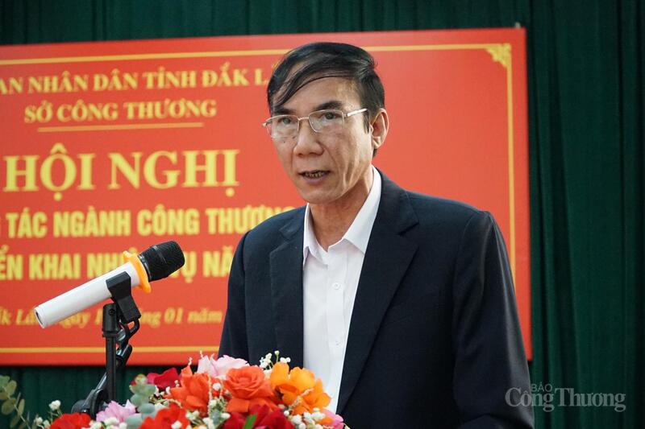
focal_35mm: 105
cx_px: 322
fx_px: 1881
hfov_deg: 19.5
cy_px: 214
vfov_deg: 13.0
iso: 6400
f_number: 4
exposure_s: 1/400
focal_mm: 70
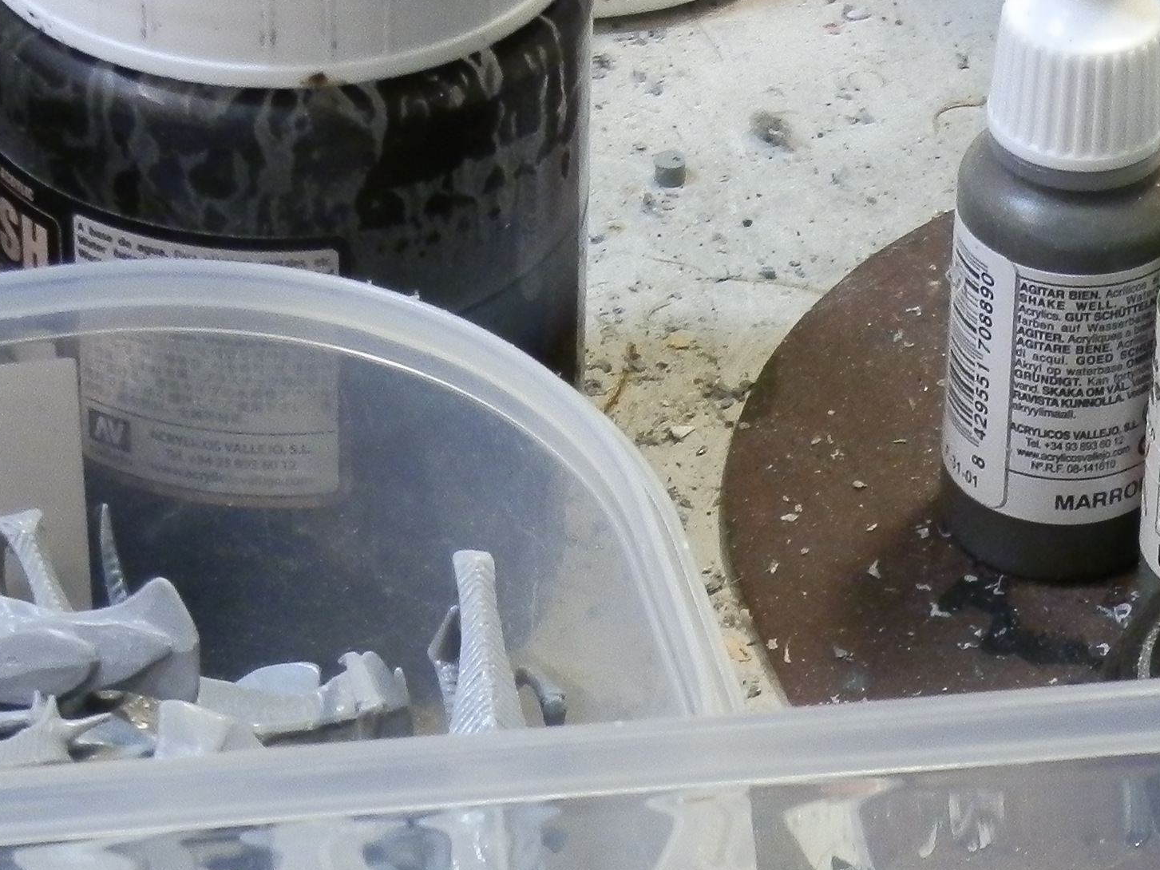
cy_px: 1064
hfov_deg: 10.9
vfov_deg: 8.2
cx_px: 1125
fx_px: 6032
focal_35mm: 180
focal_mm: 10.99
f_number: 3.7
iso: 200
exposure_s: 1/25
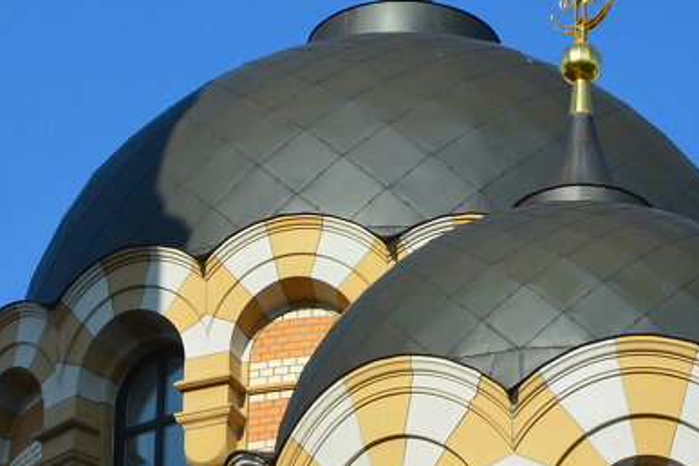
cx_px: 519
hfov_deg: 5.9
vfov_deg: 3.9
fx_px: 6787
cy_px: 196
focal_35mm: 350
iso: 200
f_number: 10
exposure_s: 1/320
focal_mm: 75
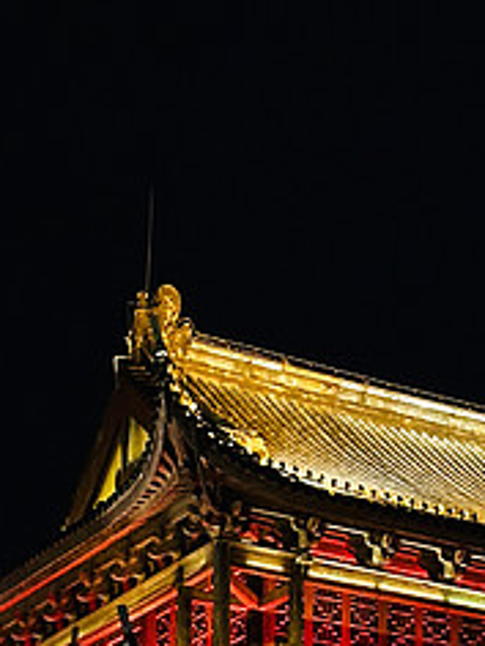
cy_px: 810
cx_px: 562
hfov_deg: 9.0
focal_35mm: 163
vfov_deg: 11.8
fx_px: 3045
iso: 320
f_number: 1.78
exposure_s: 1/40
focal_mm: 6.86
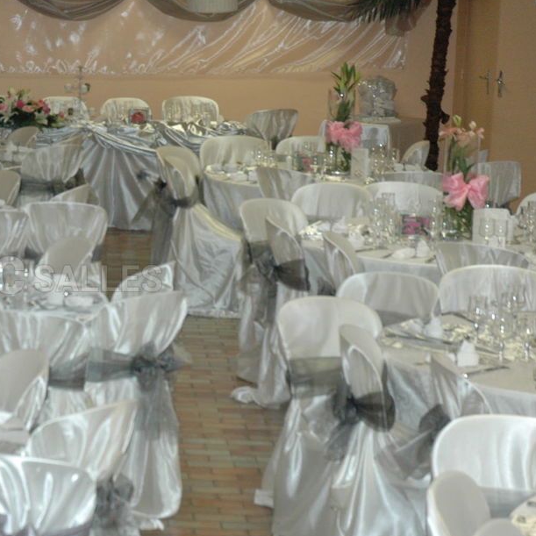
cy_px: 270
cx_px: -15
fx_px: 2277
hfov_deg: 13.2
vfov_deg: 13.4
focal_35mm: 130
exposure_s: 1/90
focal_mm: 46
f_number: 4.5
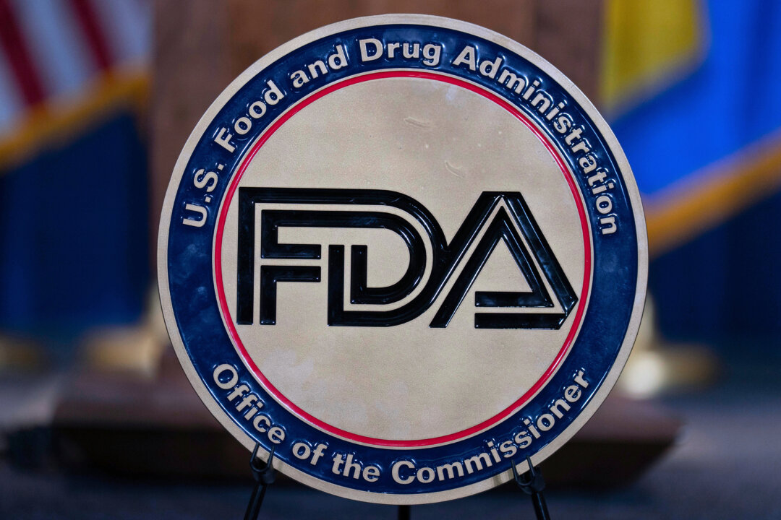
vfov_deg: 6.9
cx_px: 390
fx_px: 4339
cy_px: 260
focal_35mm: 200
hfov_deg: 10.3
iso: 1250
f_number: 2.8
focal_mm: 200
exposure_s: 1/500
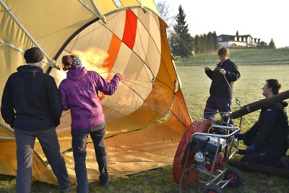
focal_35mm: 40
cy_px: 96
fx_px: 321
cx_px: 144
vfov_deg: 33.4
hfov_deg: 48.4
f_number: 4.5
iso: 500
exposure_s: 1/2000
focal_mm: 40
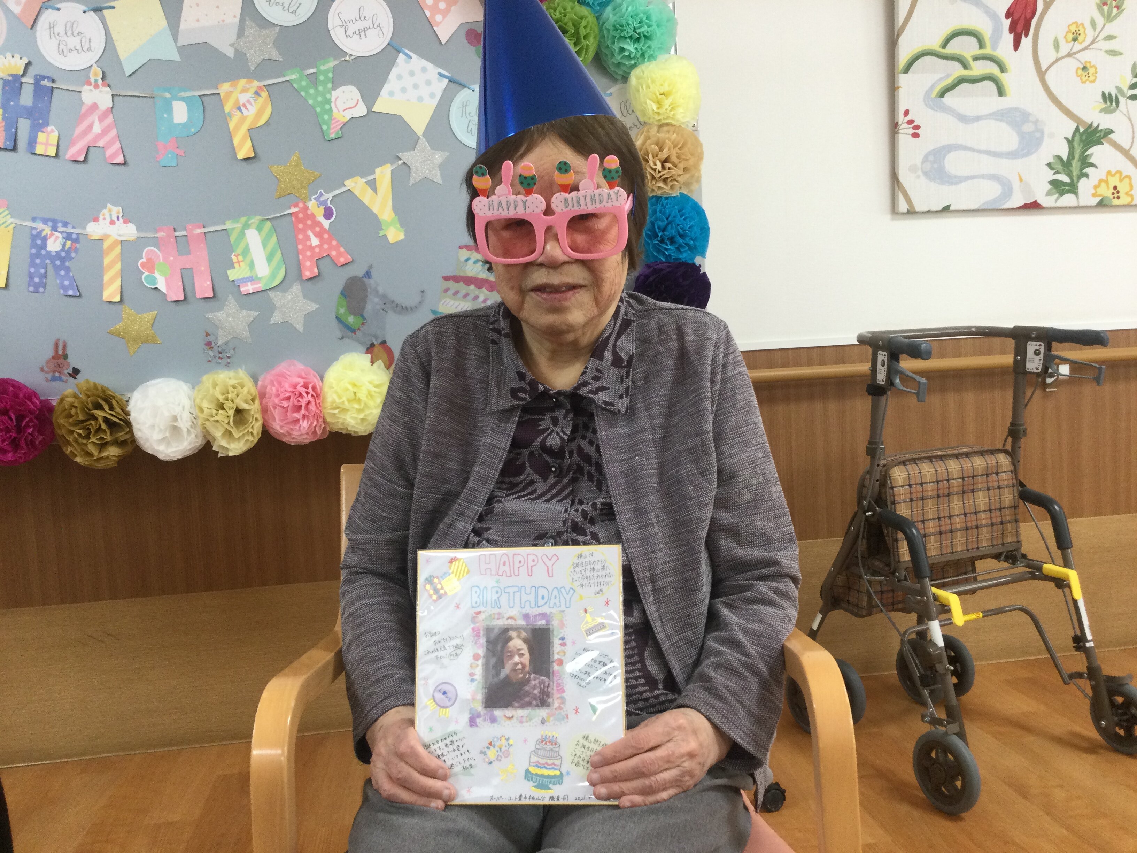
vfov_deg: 45.4
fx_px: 1018
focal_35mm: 31
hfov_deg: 58.4
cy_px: 426
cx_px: 568
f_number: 2.4
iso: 64
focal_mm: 3.3
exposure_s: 1/30
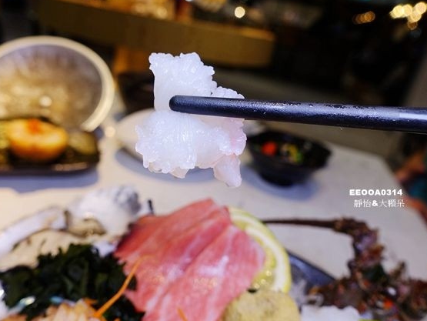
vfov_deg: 51.4
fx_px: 333
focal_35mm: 27
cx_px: 184
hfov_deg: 65.0
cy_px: 156
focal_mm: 8.8
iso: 125
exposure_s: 1/80
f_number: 3.5
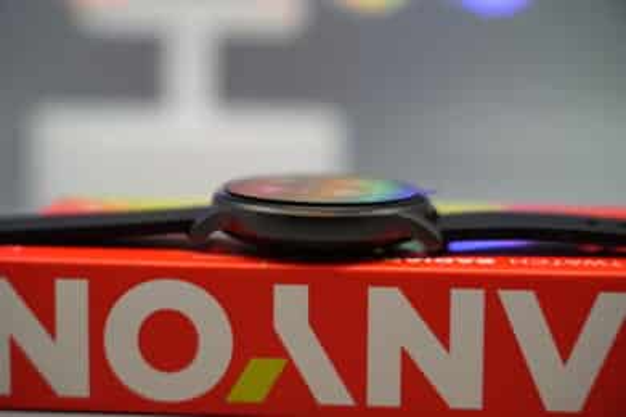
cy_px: 208
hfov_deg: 19.5
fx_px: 1826
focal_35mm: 105
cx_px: 313
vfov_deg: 13.0
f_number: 5
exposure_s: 1/125
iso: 400
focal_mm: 105
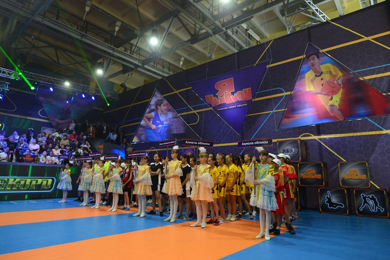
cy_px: 130
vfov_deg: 57.2
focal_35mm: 22
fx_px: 238
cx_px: 195
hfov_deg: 78.6
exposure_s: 1/320
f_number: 4
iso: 1600
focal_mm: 22
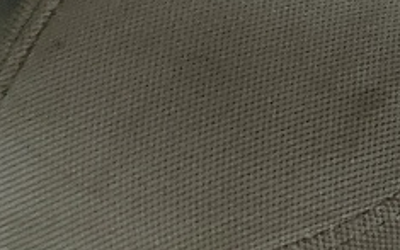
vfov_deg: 6.8
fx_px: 2050
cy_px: -223
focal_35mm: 188
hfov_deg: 8.9
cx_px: 1246
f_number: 1.5
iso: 50
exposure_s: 1/455
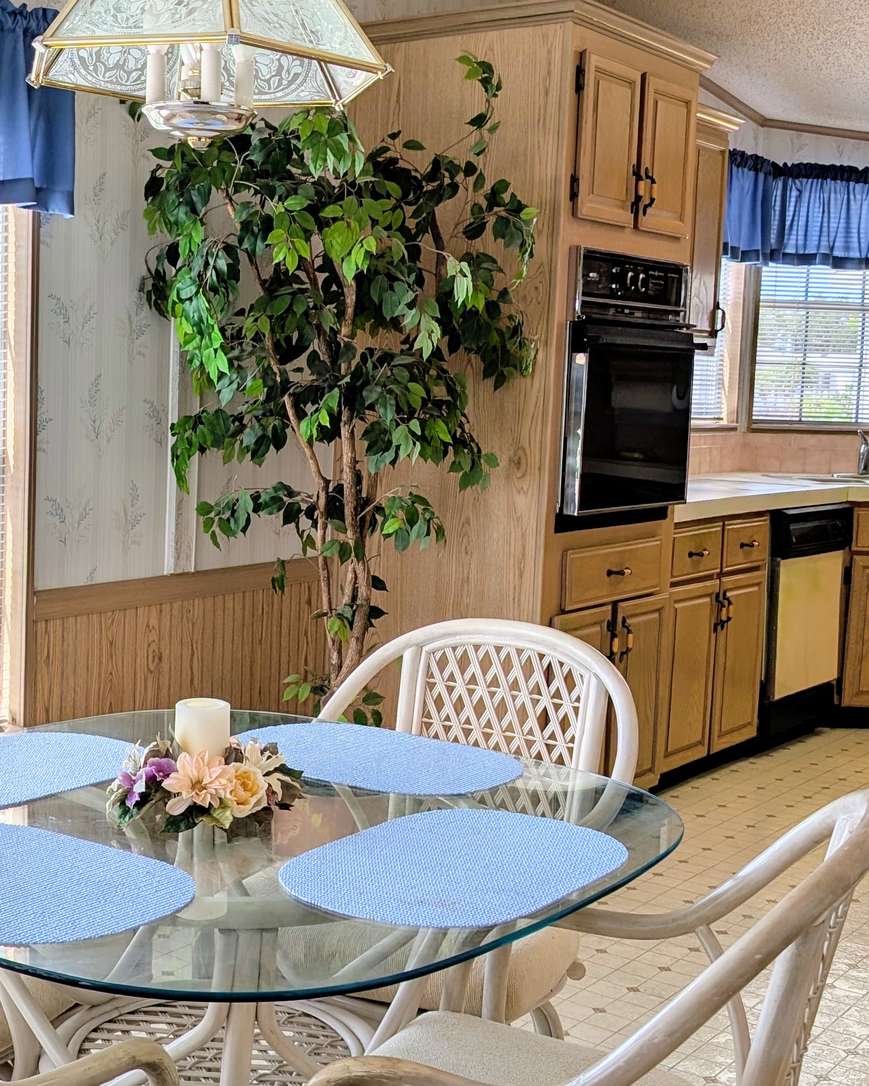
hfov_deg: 31.1
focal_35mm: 48
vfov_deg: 38.8
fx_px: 1543
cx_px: 268
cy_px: 532
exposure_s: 1/475
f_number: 1.68
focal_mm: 6.9
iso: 19
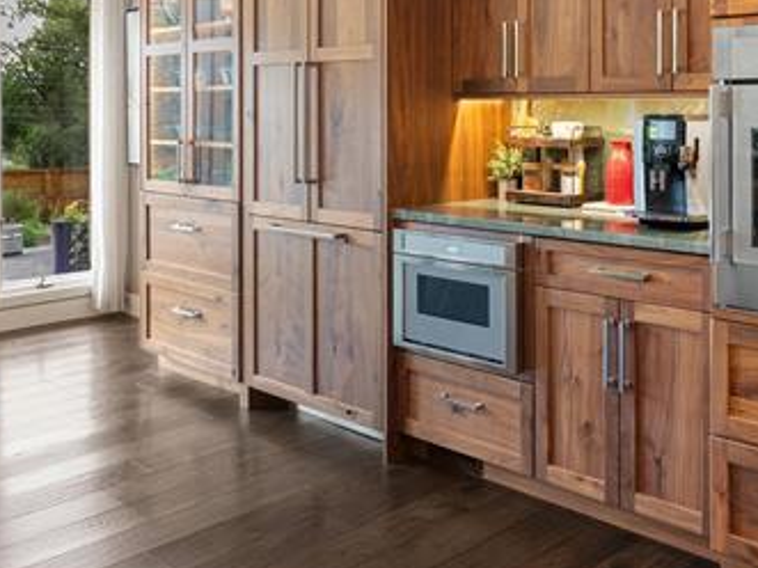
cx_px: 634
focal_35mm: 39
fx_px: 854
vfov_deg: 35.4
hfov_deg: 44.9
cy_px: 101
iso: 400
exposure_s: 1/1.25
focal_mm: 21
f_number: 8
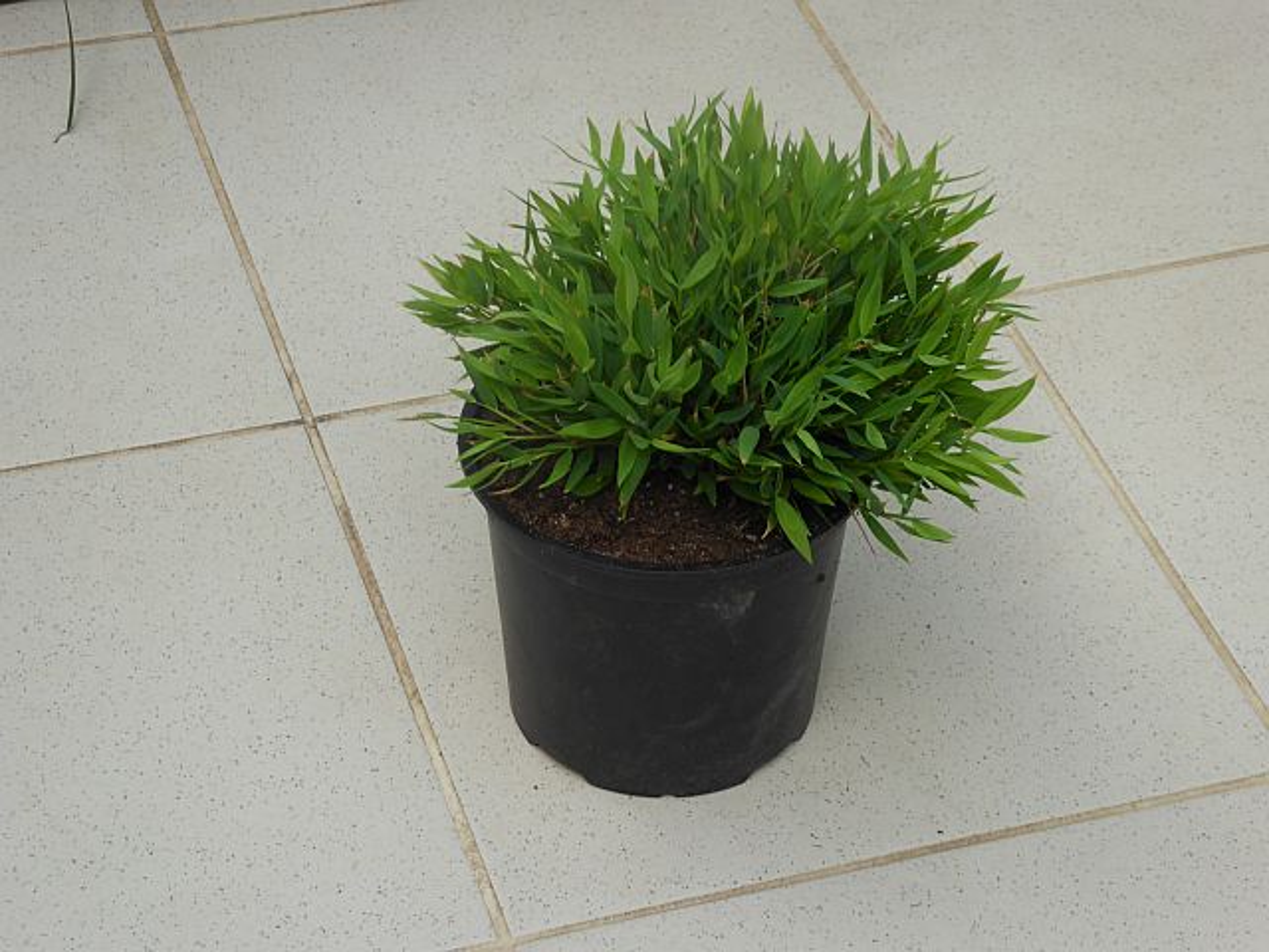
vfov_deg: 15.1
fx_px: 3593
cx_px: 634
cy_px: 476
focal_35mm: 98
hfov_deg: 20.0
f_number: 4.9
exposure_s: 1/60
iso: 100
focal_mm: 16.1
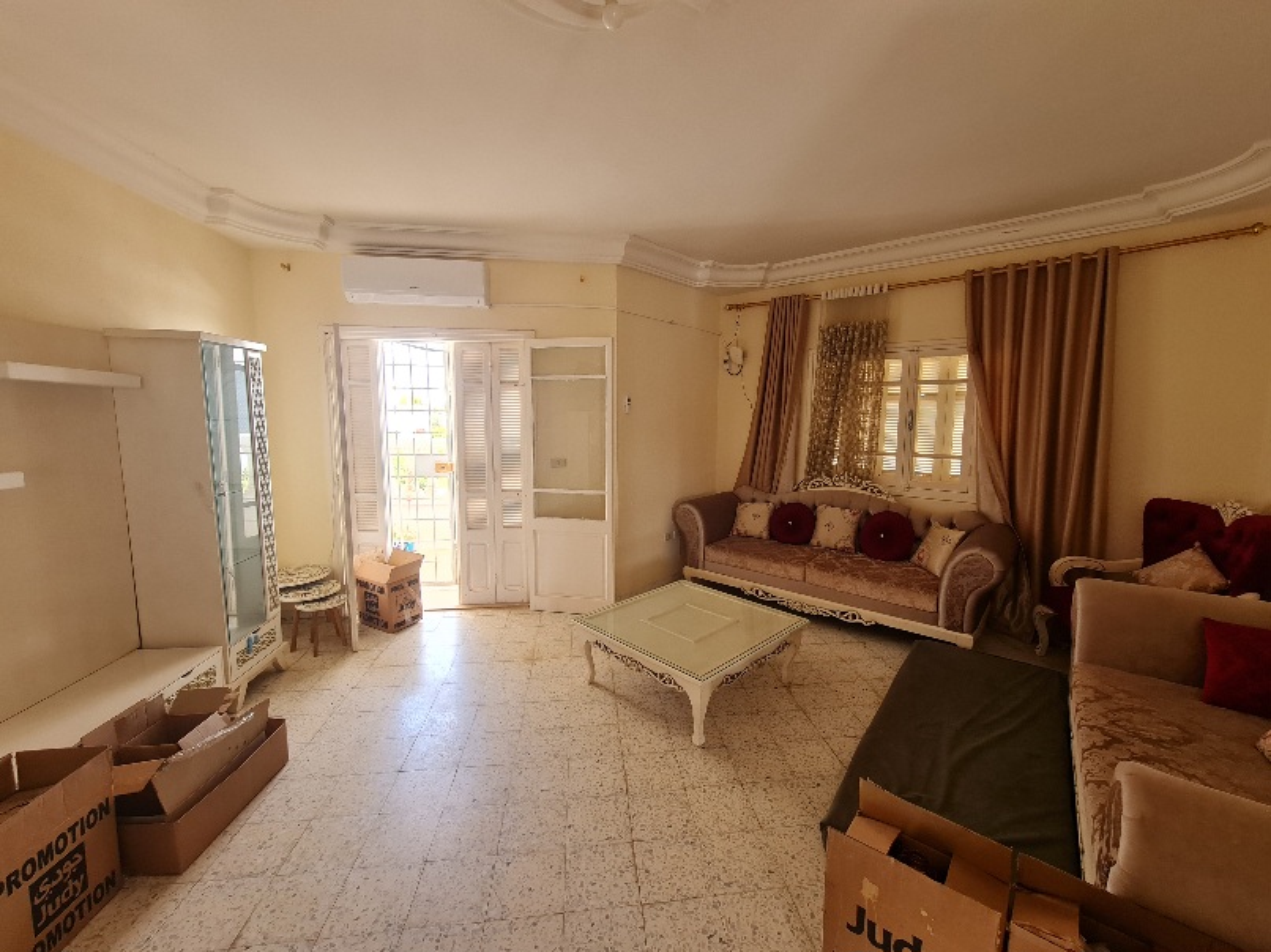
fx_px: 477
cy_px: 476
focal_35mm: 13
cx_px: 636
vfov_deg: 89.9
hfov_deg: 106.2
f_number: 2.2
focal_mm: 2.2
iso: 100
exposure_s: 1/50
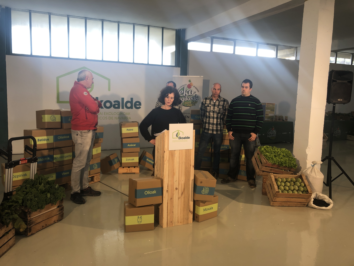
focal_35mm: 28
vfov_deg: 49.7
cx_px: 177
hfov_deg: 63.4
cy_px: 133
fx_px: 286
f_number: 1.8
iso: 25
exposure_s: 1/50
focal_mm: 3.99
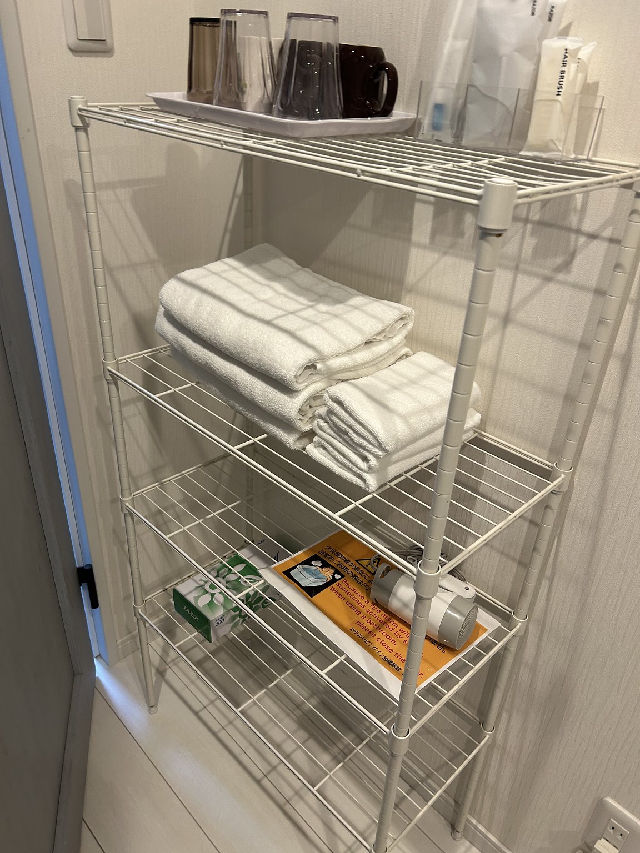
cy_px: 426
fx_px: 641
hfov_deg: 53.1
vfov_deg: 67.3
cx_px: 320
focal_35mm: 26
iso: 125
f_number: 1.5
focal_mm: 5.7
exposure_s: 1/60
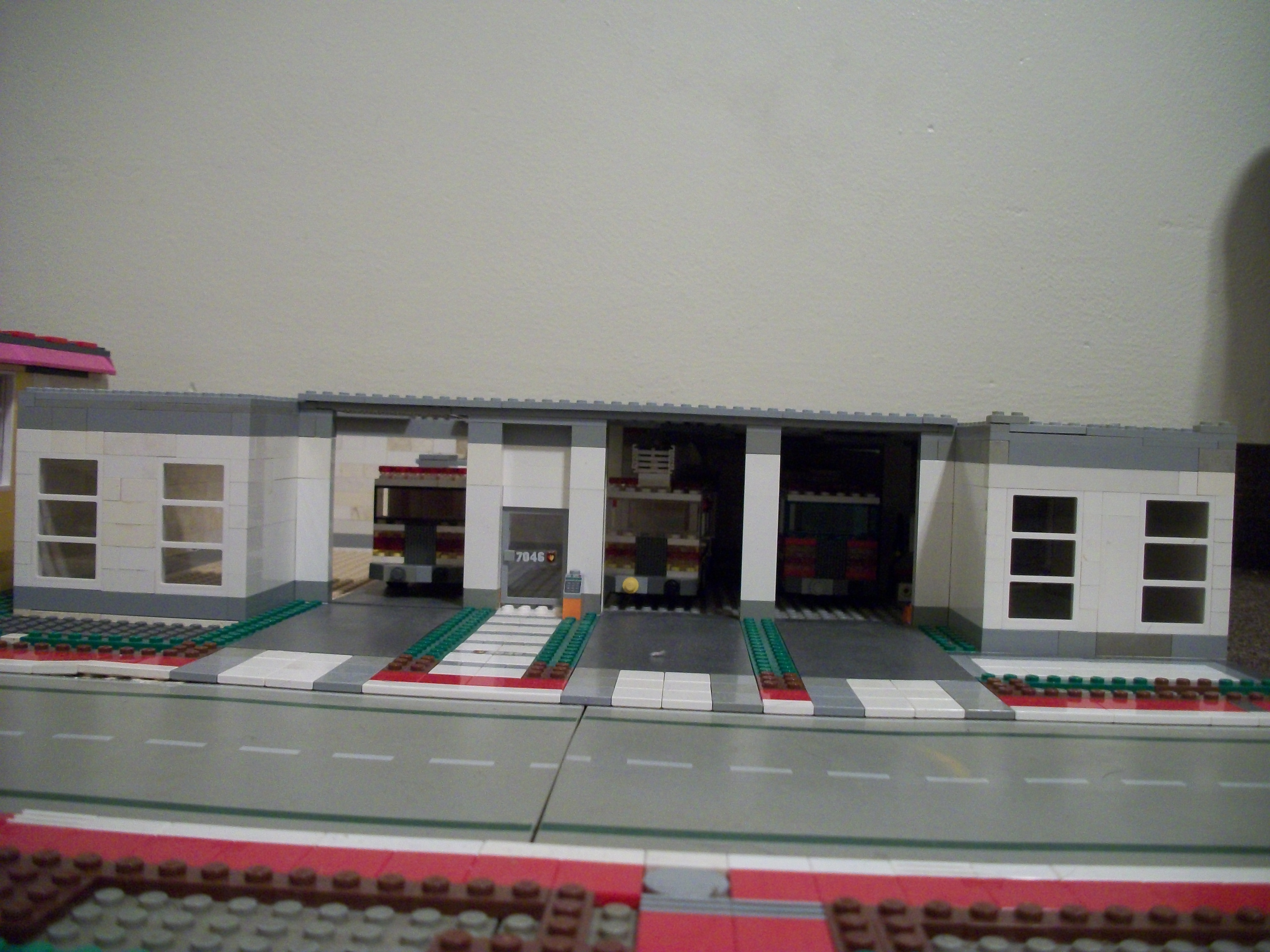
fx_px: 1174
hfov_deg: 56.8
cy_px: 476
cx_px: 635
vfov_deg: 44.2
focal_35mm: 32
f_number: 2.9
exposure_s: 1/8
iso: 250
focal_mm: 5.7
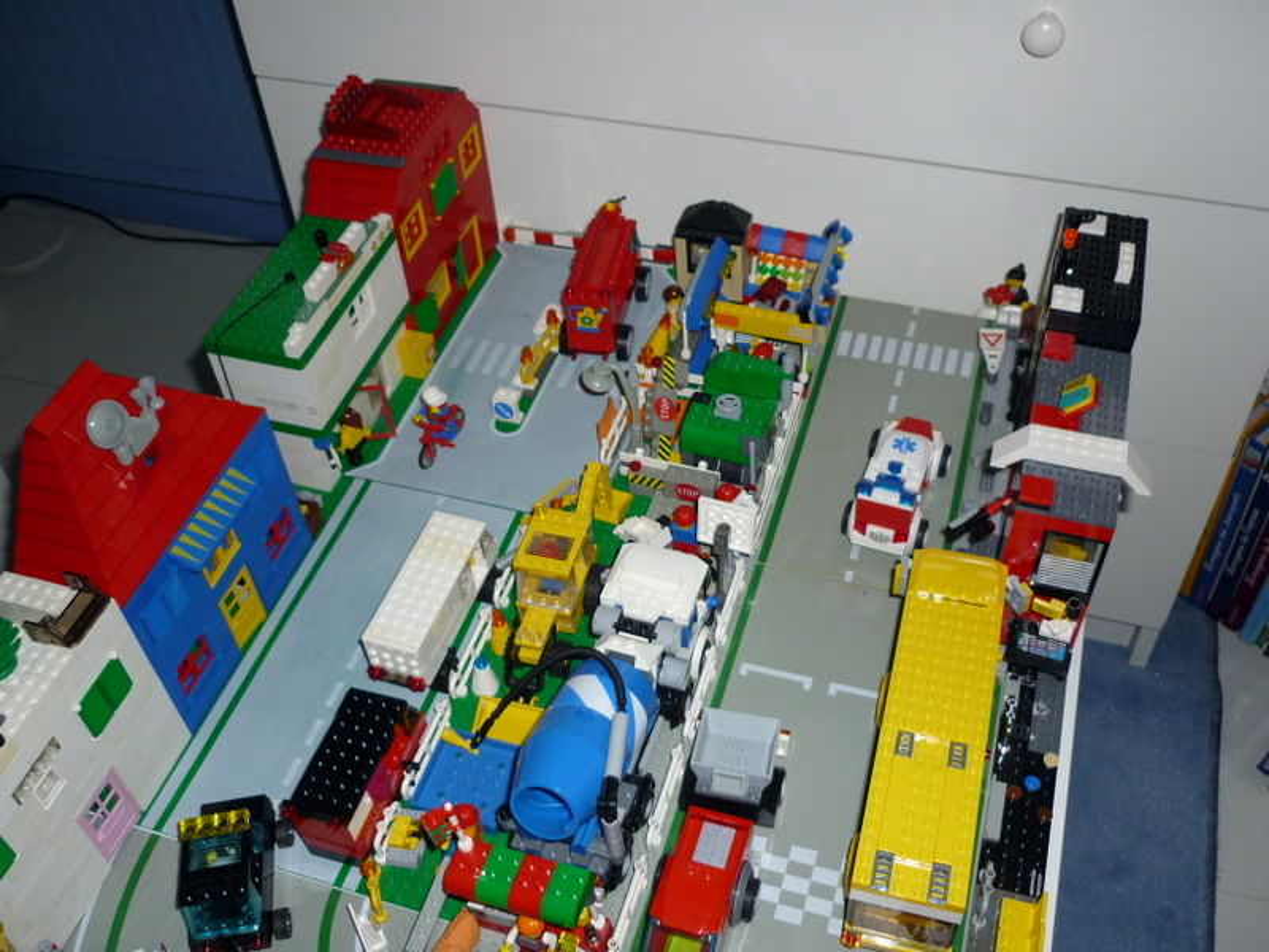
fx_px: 1210
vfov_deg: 42.9
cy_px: 476
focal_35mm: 33
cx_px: 634
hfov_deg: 55.4
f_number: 2.8
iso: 100
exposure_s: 1/30
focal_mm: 5.5
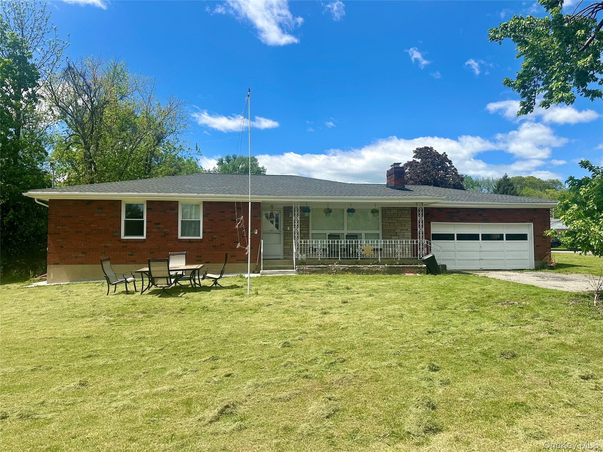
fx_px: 418
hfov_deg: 71.6
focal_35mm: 24
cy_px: 226
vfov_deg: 56.8
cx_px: 302
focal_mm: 6.86
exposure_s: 1/5000
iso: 80
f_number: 1.78
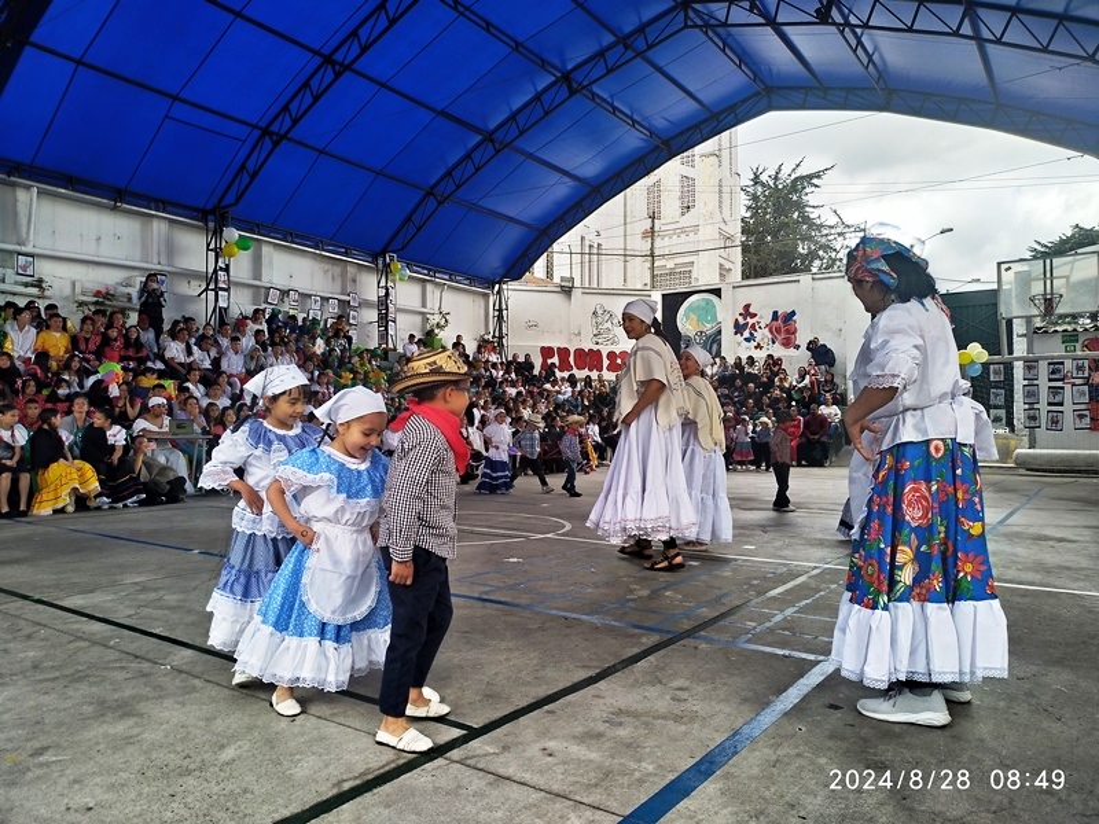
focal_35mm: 24
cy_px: 412
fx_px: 762
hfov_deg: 71.6
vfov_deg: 56.8
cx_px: 550
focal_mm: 3.94
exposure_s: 1/819
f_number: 1.9
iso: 250
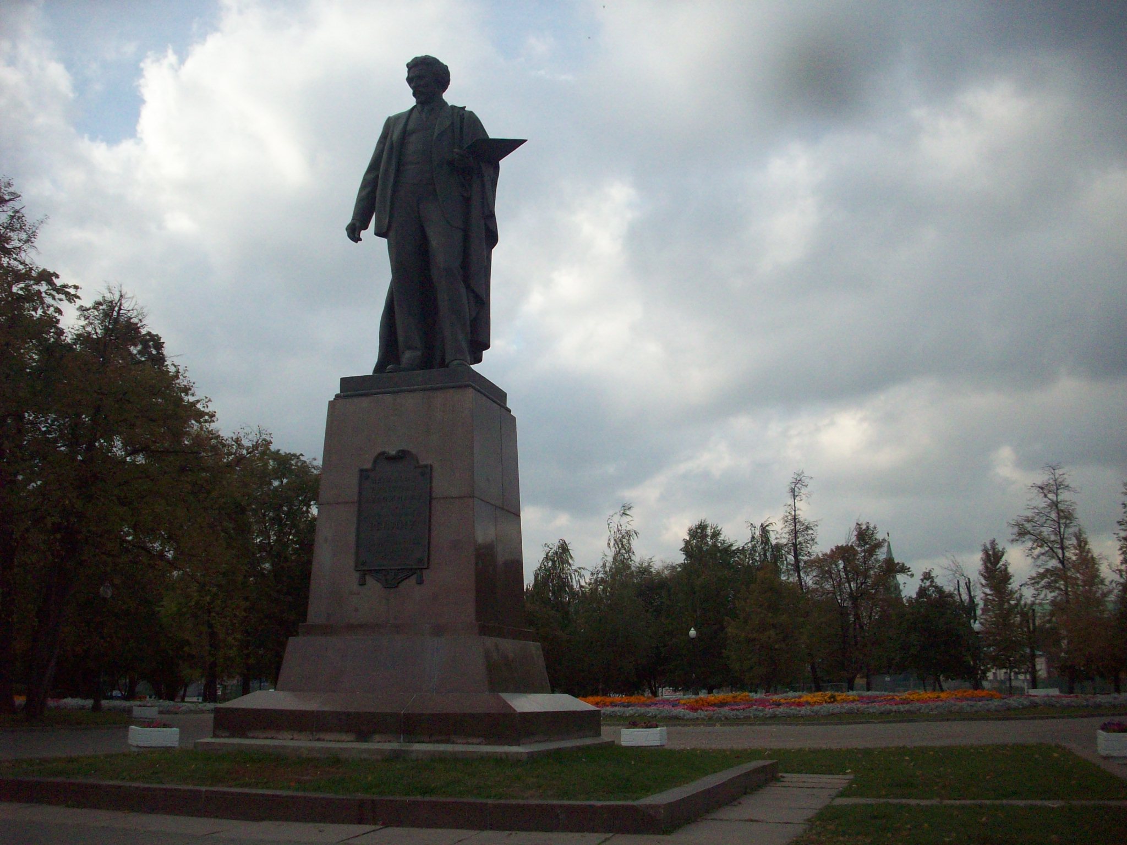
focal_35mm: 37
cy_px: 422
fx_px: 1205
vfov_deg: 38.7
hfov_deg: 50.1
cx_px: 564
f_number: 5.6
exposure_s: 1/519
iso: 200
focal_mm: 6.2
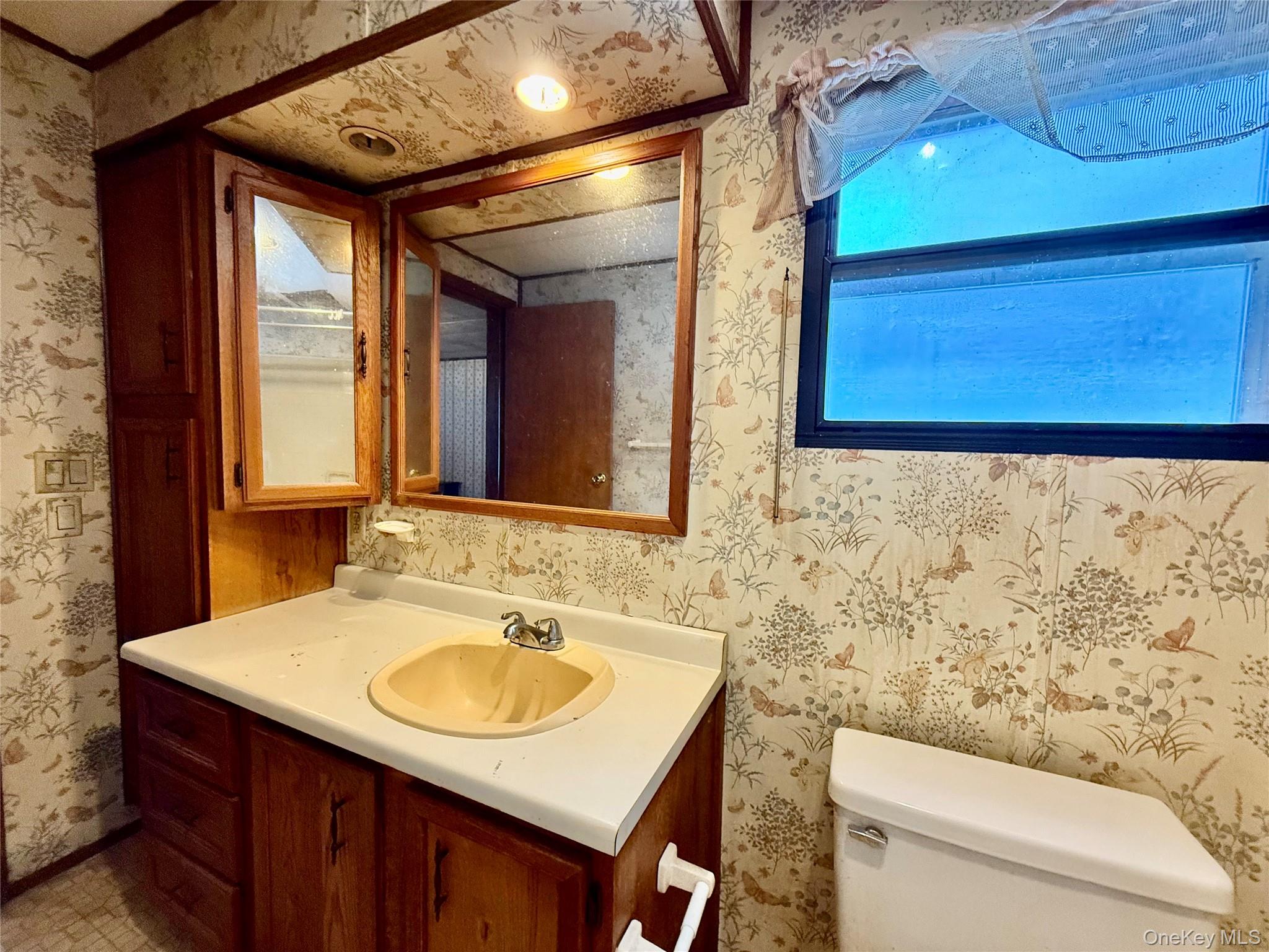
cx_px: 634
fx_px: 513
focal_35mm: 14
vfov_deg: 85.7
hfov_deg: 102.1
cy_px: 476
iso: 400
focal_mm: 2.22
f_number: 2.2
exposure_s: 1/60
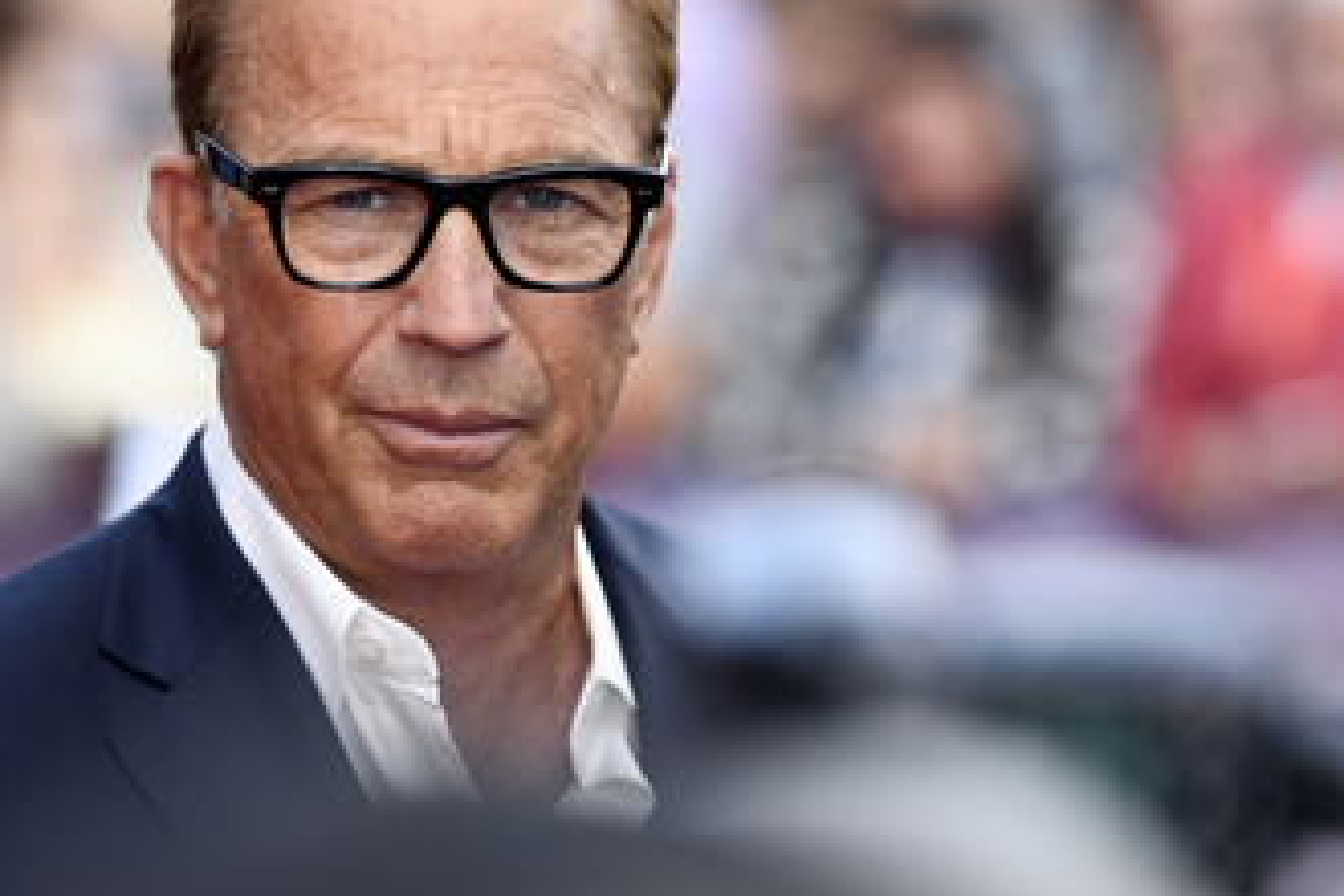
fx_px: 8922
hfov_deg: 8.6
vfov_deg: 5.7
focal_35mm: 239
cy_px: 338
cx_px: 430
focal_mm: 175
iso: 640
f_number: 3.2
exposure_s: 1/1250
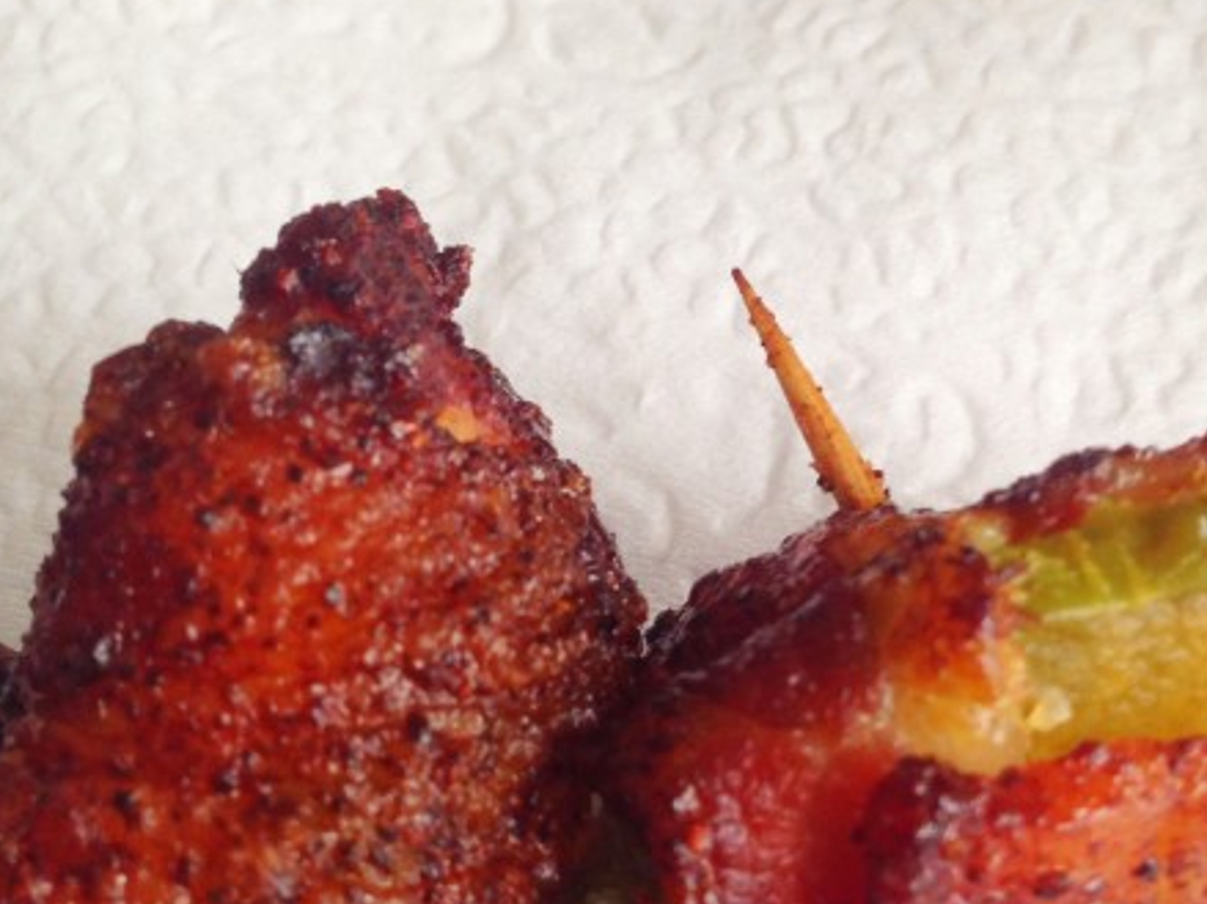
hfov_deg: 25.3
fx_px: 2684
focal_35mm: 77
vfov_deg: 18.9
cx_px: 762
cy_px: 753
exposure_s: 1/40
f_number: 2.4
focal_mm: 4.12
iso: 50
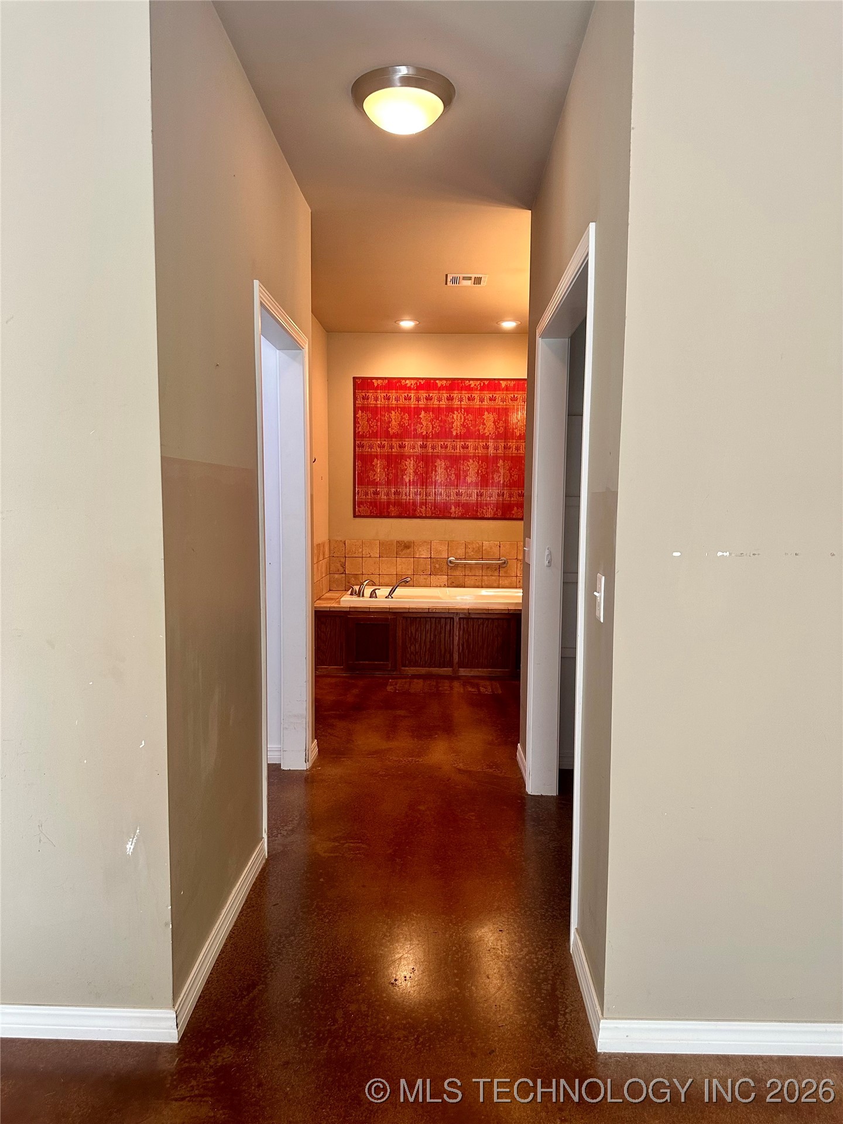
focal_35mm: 24
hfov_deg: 56.8
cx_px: 422
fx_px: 779
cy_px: 562
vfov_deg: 71.6
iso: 200
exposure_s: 1/60
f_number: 1.78
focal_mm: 6.86
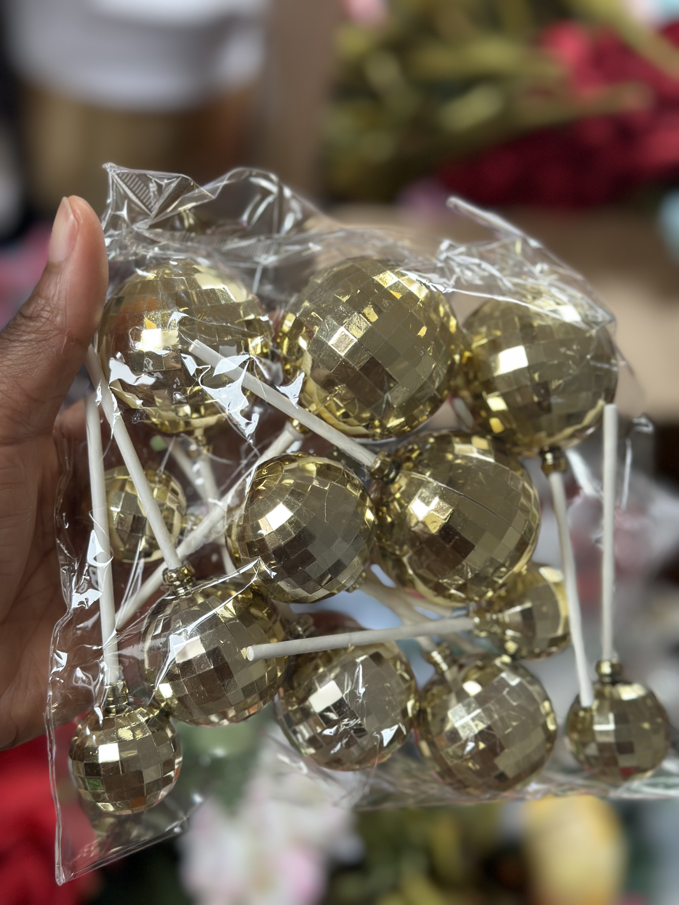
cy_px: 452
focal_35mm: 48
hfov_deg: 30.3
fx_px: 1255
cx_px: 340
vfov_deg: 39.7
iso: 125
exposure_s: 1/104
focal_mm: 6.86
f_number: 1.78
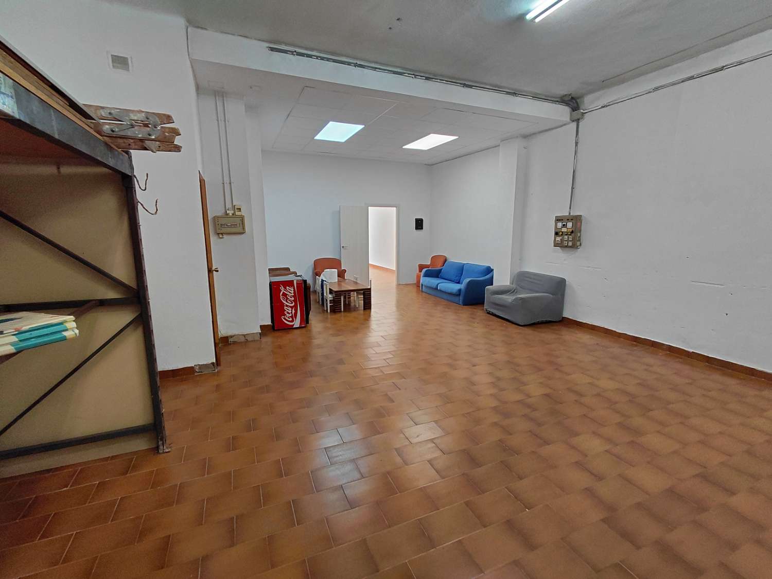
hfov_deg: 94.5
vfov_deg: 78.1
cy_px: 290
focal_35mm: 16
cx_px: 386
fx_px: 357
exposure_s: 1/50
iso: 125
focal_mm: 1.64
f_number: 2.2
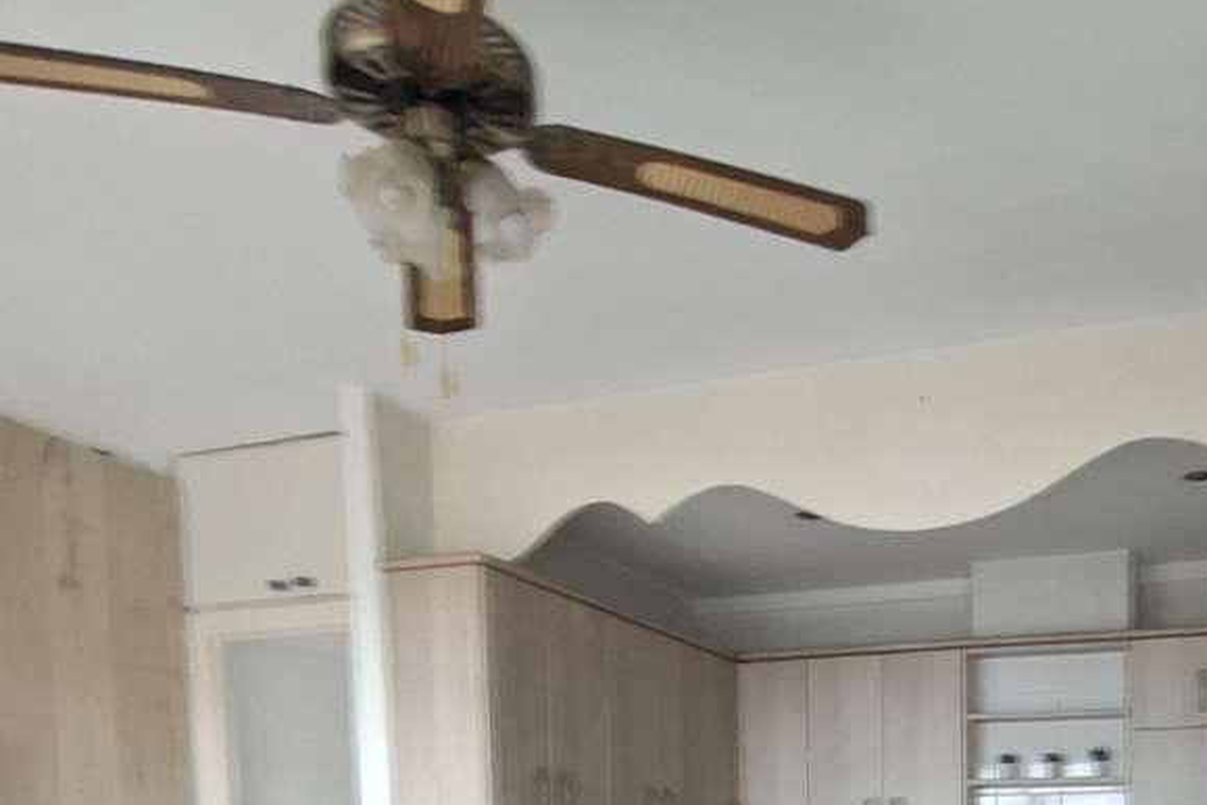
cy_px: 1019
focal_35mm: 35
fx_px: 1173
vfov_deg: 30.6
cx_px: 896
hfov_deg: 52.2
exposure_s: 1/24
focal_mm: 1.74
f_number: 2.2
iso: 200
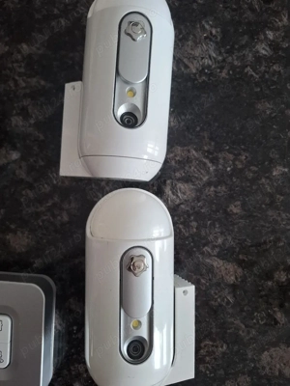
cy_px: 193
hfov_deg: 58.9
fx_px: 257
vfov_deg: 73.9
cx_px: 145
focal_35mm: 23
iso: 200
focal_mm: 5.54
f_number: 1.8
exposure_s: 1/120
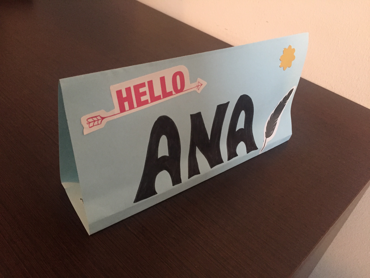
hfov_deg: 61.7
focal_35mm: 29
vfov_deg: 48.2
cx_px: 185
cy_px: 139
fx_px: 310
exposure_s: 1/25
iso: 250
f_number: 2.2
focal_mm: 4.15
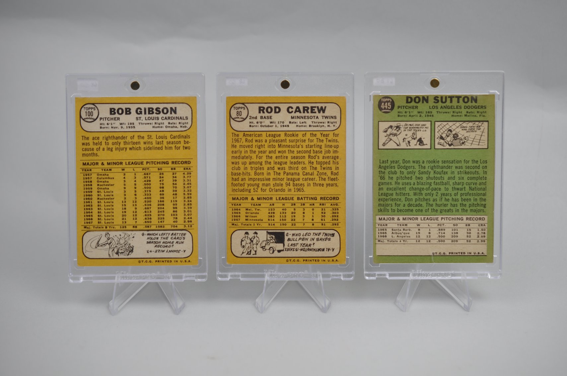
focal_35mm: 60
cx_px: 284
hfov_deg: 33.4
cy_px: 188
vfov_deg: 22.6
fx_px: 944
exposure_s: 1/80
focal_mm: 40
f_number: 4.5
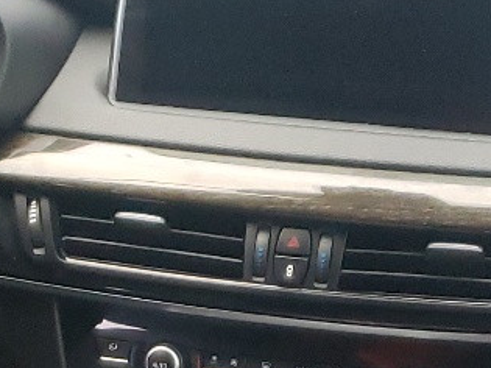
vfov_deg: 10.3
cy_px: 744
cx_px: 181
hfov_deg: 14.9
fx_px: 1872
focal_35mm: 132
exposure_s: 1/60.2
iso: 234
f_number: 1.5
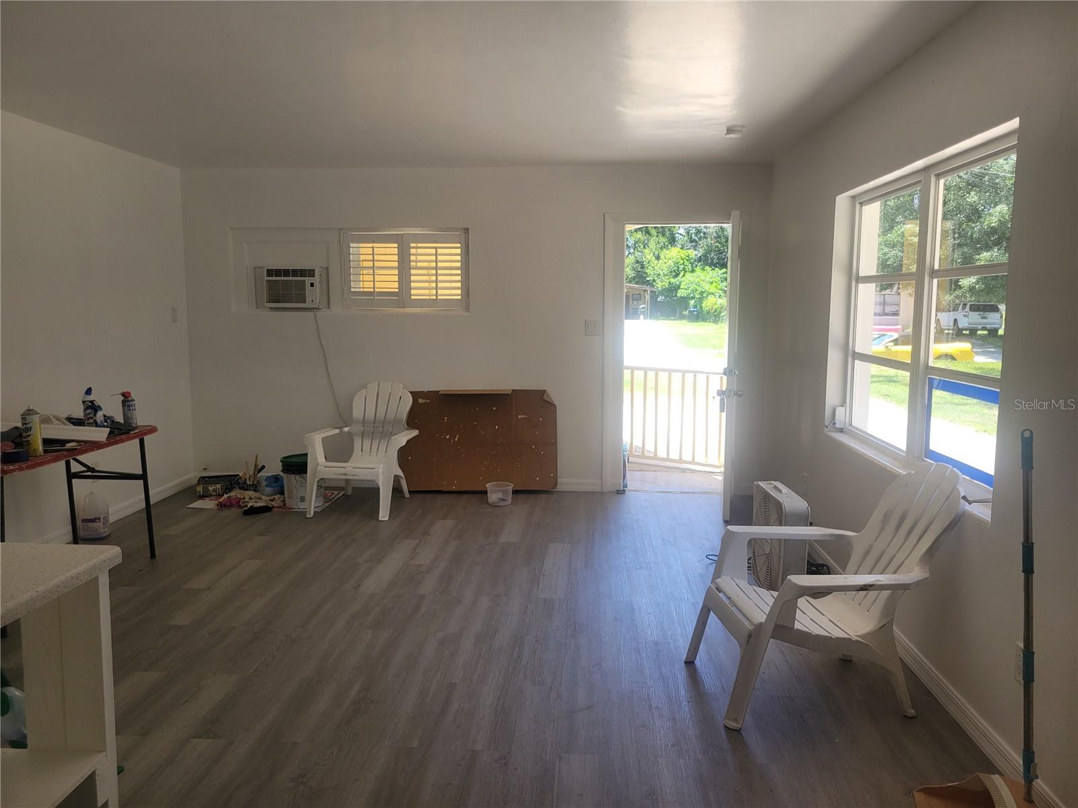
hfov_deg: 67.3
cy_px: 404
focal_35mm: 26
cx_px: 539
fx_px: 810
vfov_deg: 53.1
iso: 40
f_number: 1.8
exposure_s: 1/239
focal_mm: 5.4
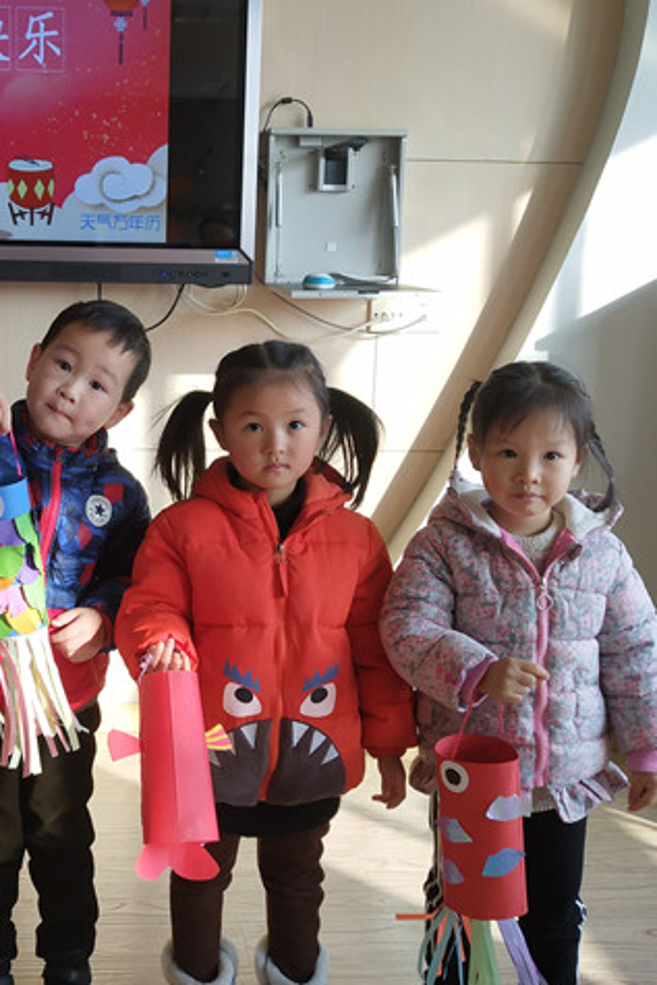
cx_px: 128
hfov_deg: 28.6
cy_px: 463
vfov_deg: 42.7
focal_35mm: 46
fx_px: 1258
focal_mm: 3.95
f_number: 1.8
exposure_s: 1/188
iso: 87
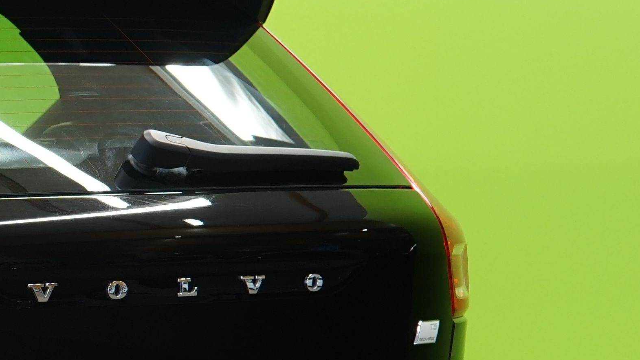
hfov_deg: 7.2
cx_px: -506
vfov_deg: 4.2
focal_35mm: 292
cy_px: 313
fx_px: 4956
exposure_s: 1/15
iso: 500
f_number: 5
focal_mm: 73
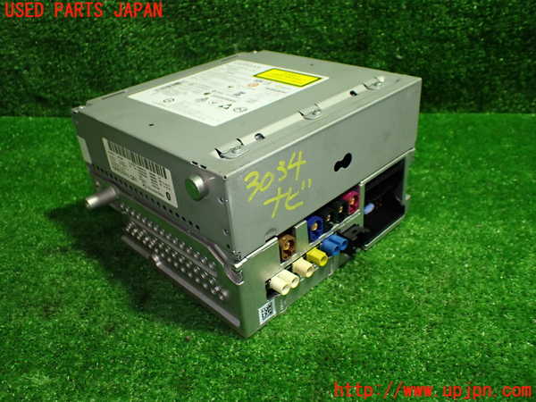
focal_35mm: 30
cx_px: 268
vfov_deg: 46.8
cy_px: 201
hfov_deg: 60.0
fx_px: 465
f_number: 2.3
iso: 640
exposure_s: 1/125
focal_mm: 5.4
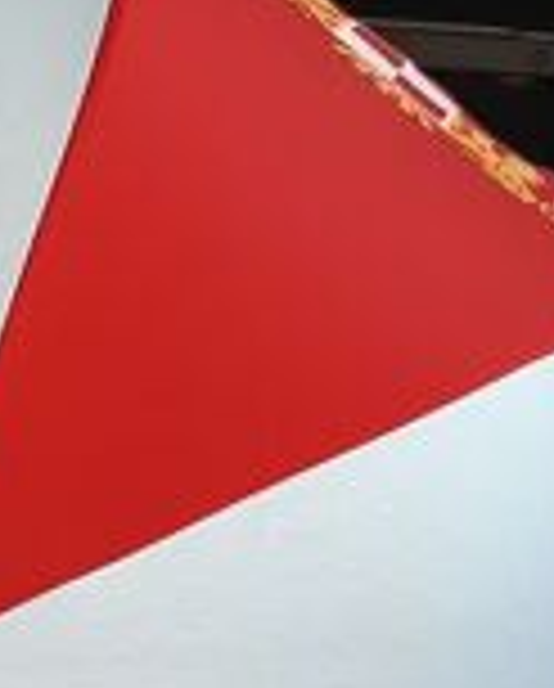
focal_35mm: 106
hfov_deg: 14.0
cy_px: 922
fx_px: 2166
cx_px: -185
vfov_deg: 16.9
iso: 40
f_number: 1.7
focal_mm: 3.93
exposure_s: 1/50
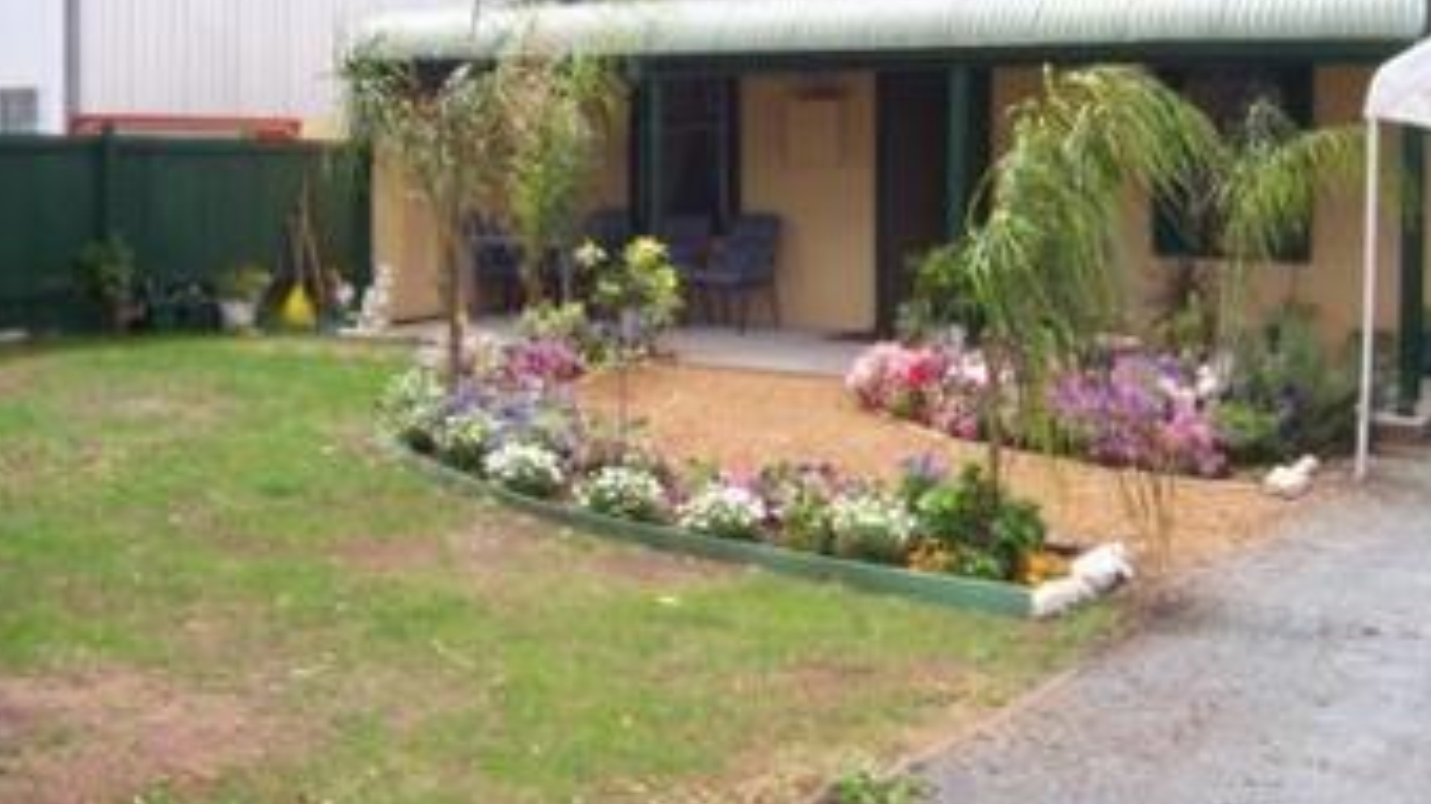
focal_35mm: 46
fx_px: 1745
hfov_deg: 44.6
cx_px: 671
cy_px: 192
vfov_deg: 25.6
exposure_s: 1/500
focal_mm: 6.2
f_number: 2.8
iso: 80
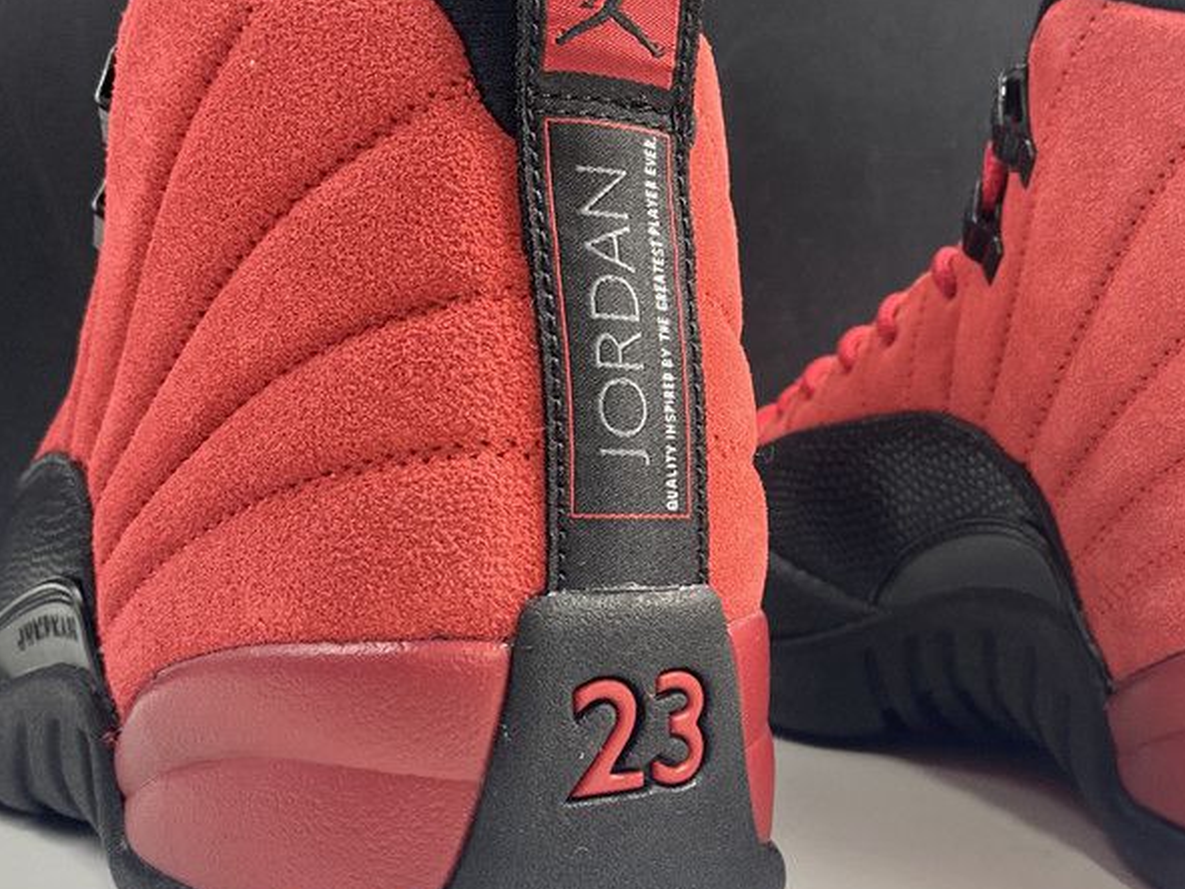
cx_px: 822
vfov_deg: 32.8
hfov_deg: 42.2
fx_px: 1506
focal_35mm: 44
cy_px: 484
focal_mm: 4.25
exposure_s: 1/50
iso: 100
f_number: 1.8
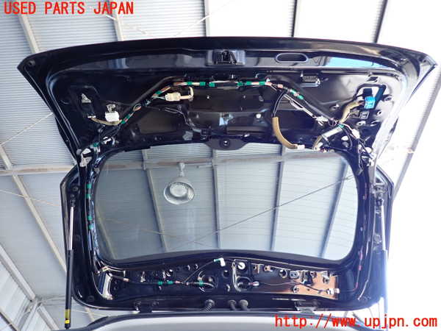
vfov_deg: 54.9
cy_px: 166
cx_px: 220
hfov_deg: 69.4
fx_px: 318
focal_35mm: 25
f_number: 2
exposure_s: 1/125
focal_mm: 4.5
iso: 200
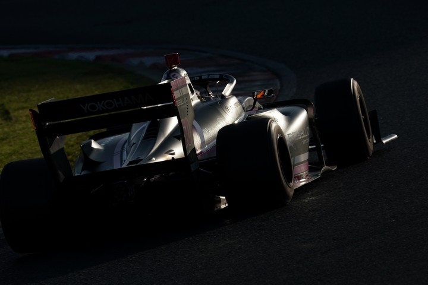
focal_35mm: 452
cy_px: 142
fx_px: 5373
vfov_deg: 3.0
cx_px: 214
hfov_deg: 4.6
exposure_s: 1/800
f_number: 11
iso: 200
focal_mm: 452
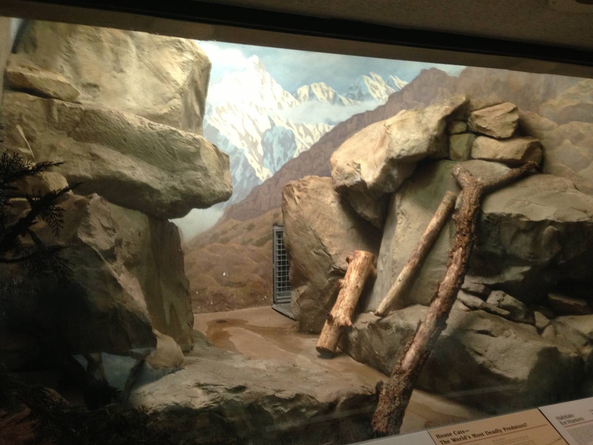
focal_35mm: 35
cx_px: 290
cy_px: 220
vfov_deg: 40.7
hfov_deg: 52.6
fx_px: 599
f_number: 2.4
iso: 200
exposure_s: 1/20
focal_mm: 4.13
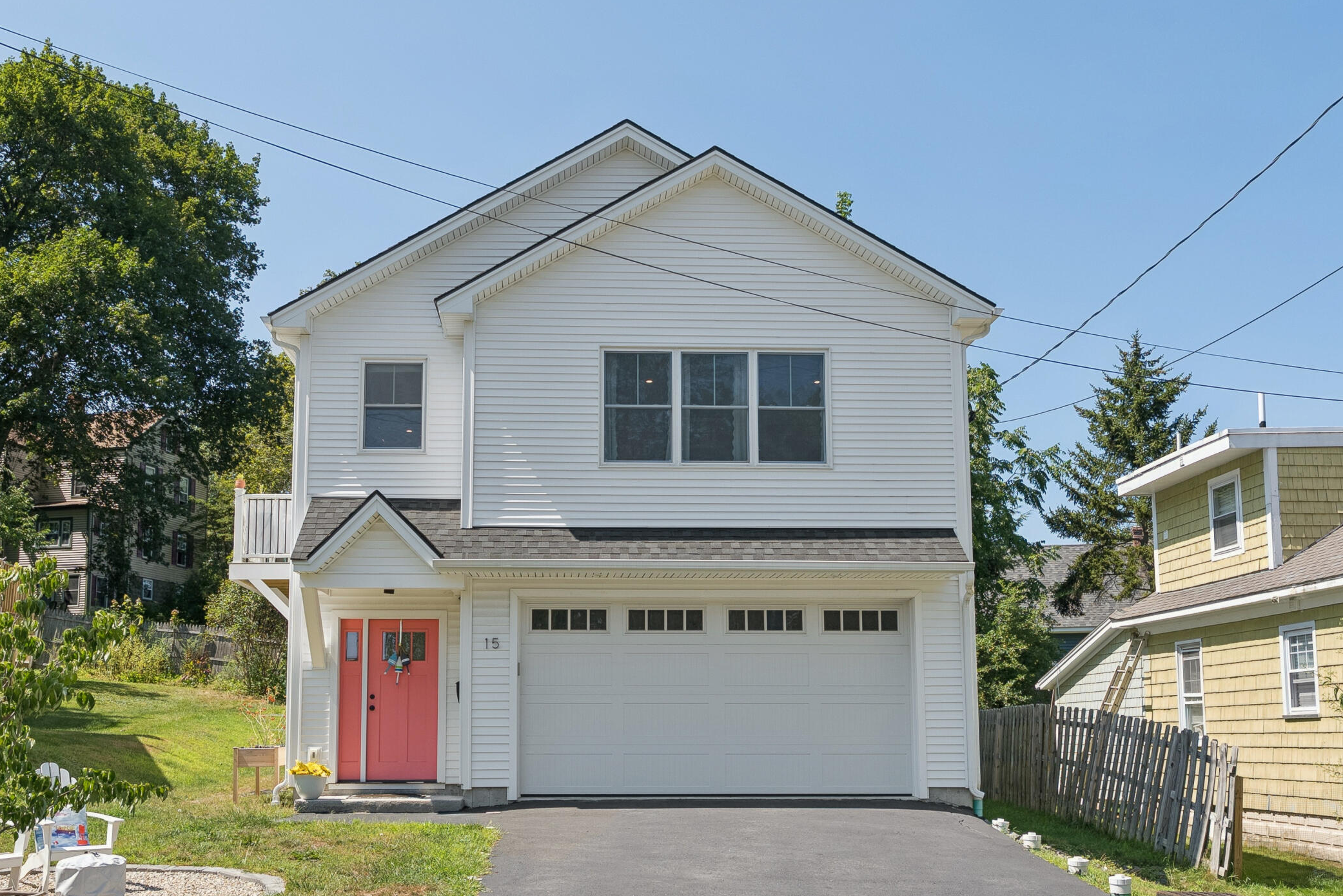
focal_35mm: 37
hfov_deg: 52.1
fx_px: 1370
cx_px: 614
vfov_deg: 36.0
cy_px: 571
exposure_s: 1/500
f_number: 7.1
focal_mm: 25.5
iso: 320
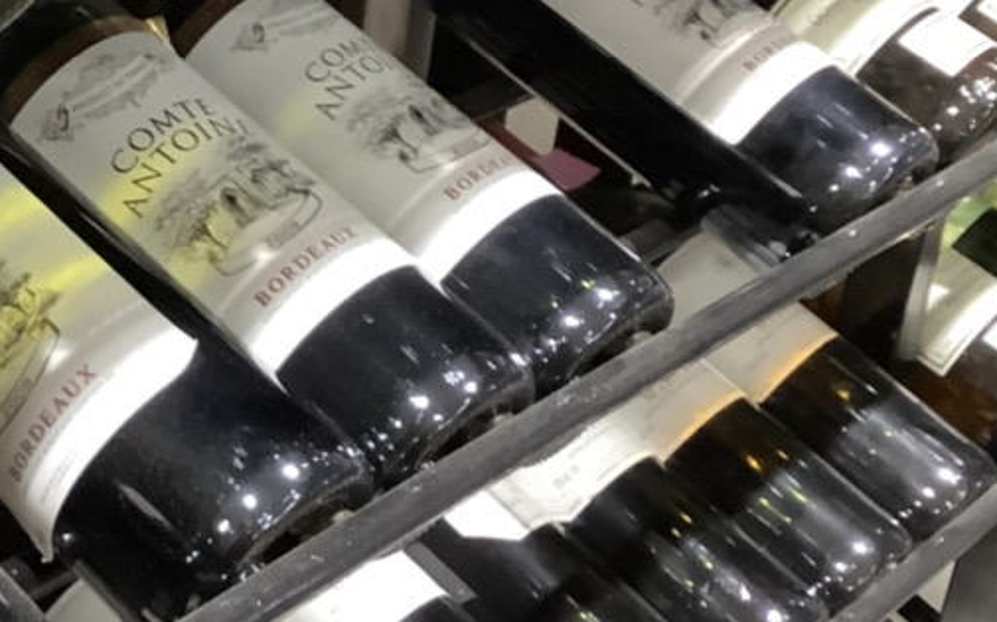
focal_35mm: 78
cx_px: 41
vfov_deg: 16.7
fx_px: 2118
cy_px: 201
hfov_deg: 25.4
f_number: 2.4
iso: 320
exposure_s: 1/40
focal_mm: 3.3
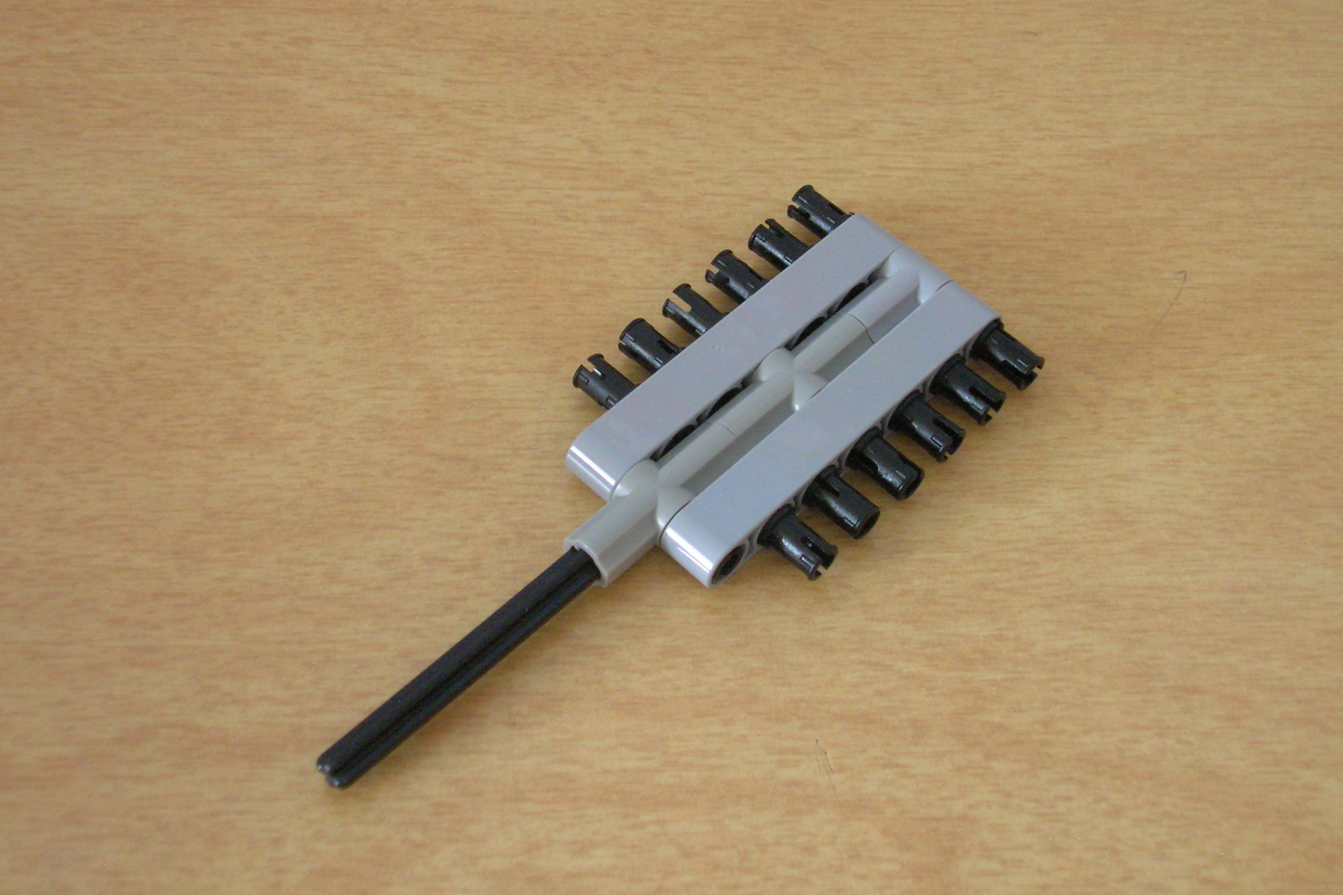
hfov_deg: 35.1
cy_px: 386
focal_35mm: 57
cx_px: 666
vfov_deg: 23.8
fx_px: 2126
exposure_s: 2
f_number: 3.4
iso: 200
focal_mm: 9
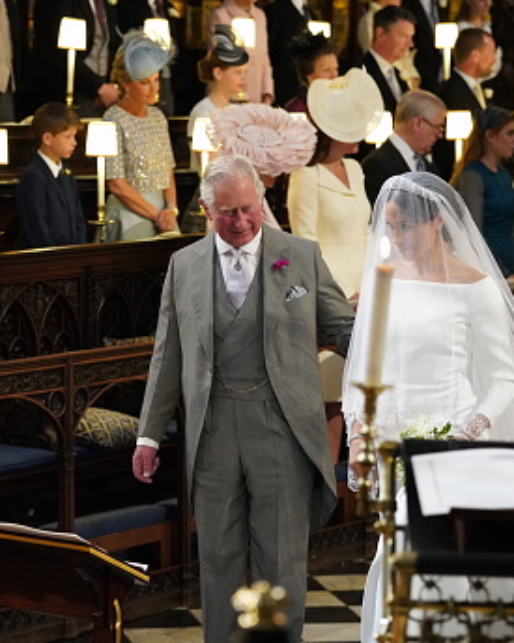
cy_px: 310
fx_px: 2835
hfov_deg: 10.3
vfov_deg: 12.9
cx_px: 135
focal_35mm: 149
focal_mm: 92
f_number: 4
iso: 6400
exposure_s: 1/250
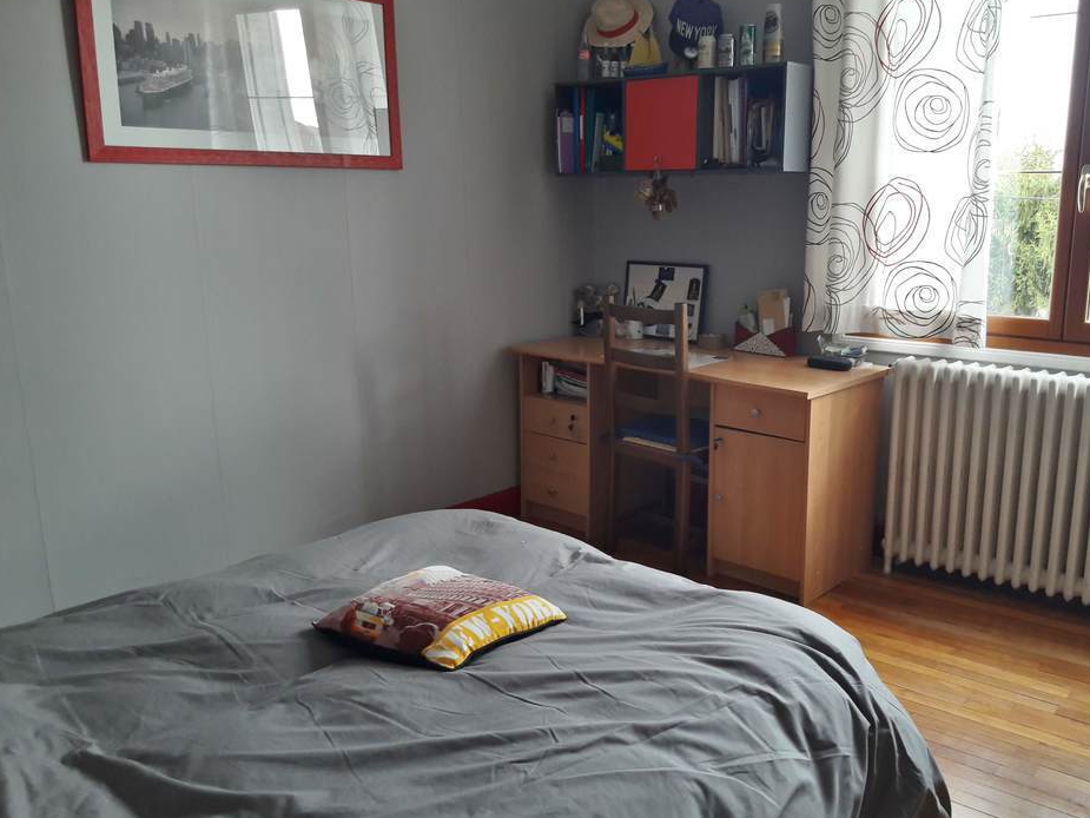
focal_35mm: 31
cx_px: 596
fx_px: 976
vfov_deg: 45.4
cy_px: 418
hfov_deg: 58.2
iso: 160
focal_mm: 3.7
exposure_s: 1/33
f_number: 1.9
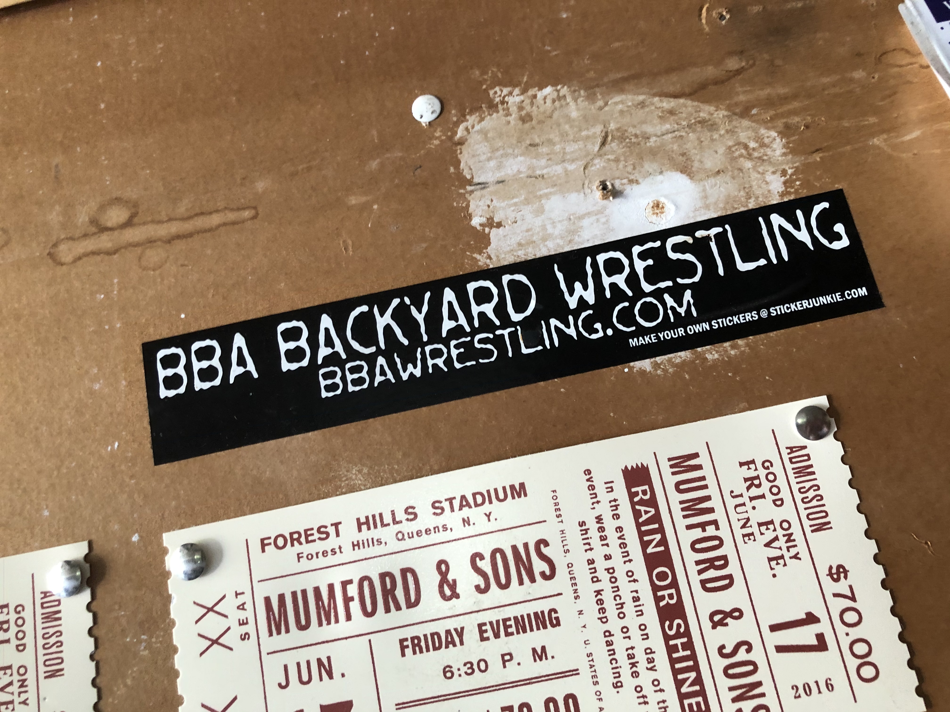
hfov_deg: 63.4
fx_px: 768
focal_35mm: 28
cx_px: 475
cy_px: 356
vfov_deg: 49.7
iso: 50
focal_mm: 3.99
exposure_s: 1/15
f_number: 1.8
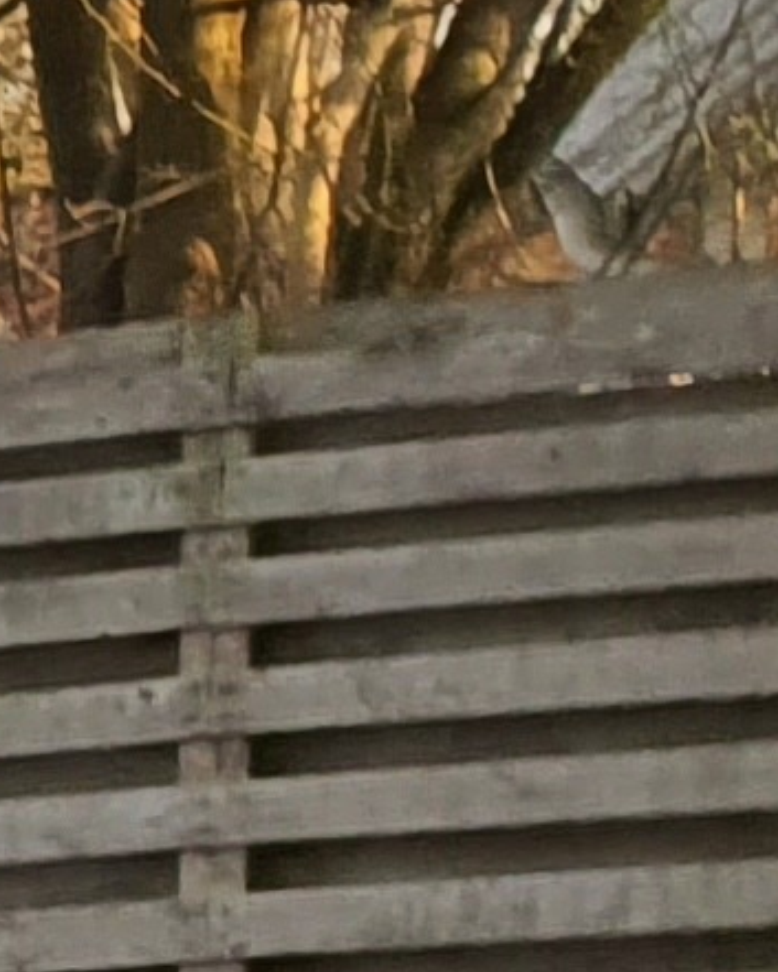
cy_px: 2120
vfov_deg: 7.9
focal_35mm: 232
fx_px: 6675
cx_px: -3487
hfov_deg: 5.0
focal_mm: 4.3
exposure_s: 1/402
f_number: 2.4
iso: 50
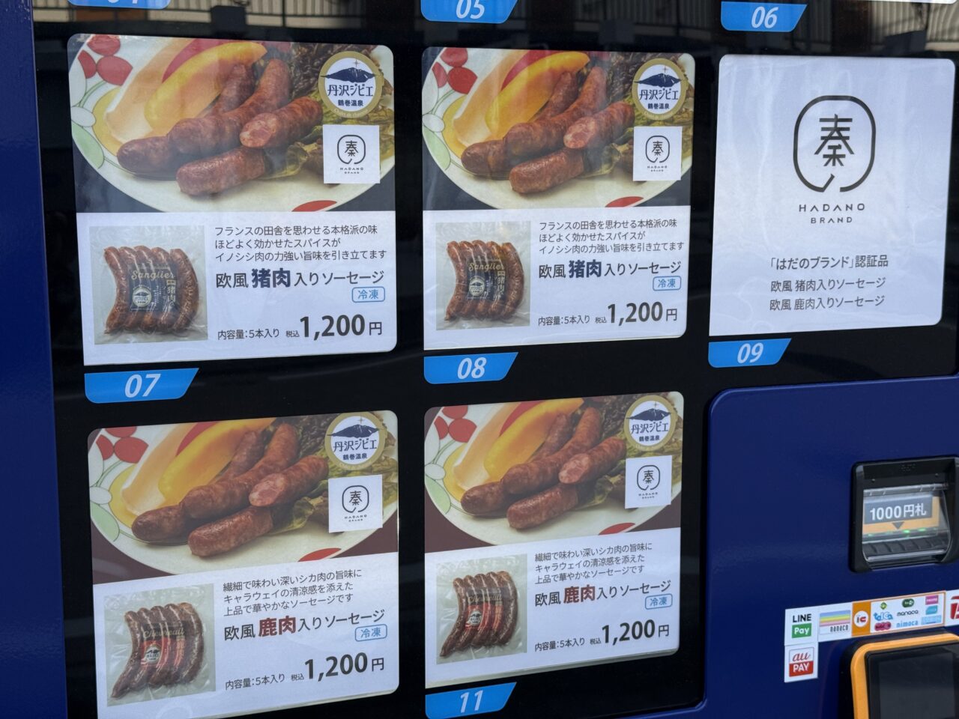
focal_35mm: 48
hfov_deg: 39.7
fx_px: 1330
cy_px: 360
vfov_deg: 30.3
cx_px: 480
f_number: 1.78
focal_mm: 6.76
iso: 80
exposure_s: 1/1285
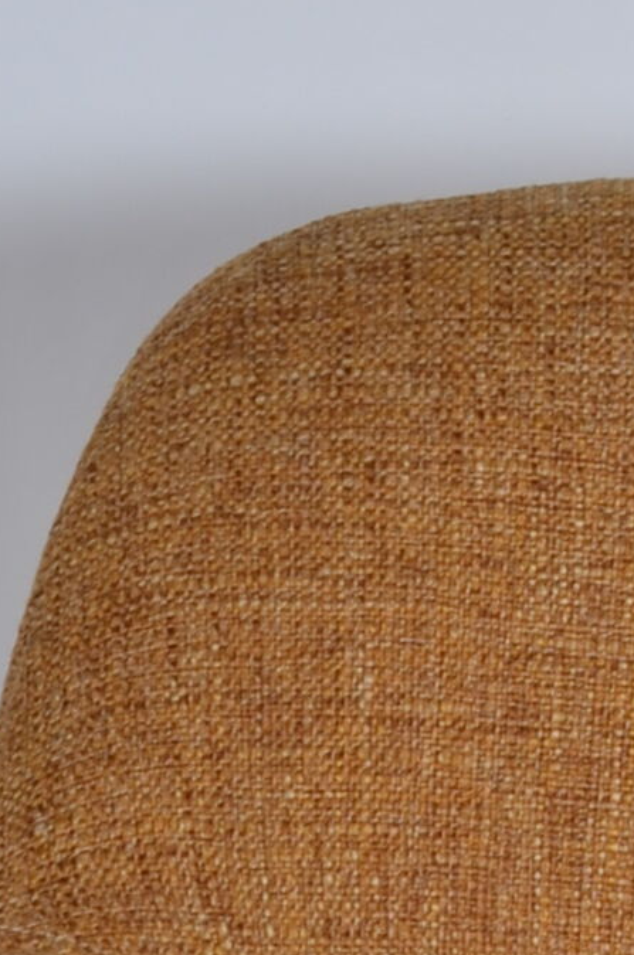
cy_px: 2274
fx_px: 10896
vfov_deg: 4.9
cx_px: 1000
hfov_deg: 3.3
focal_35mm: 411
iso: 100
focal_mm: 50
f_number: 14
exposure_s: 1/125
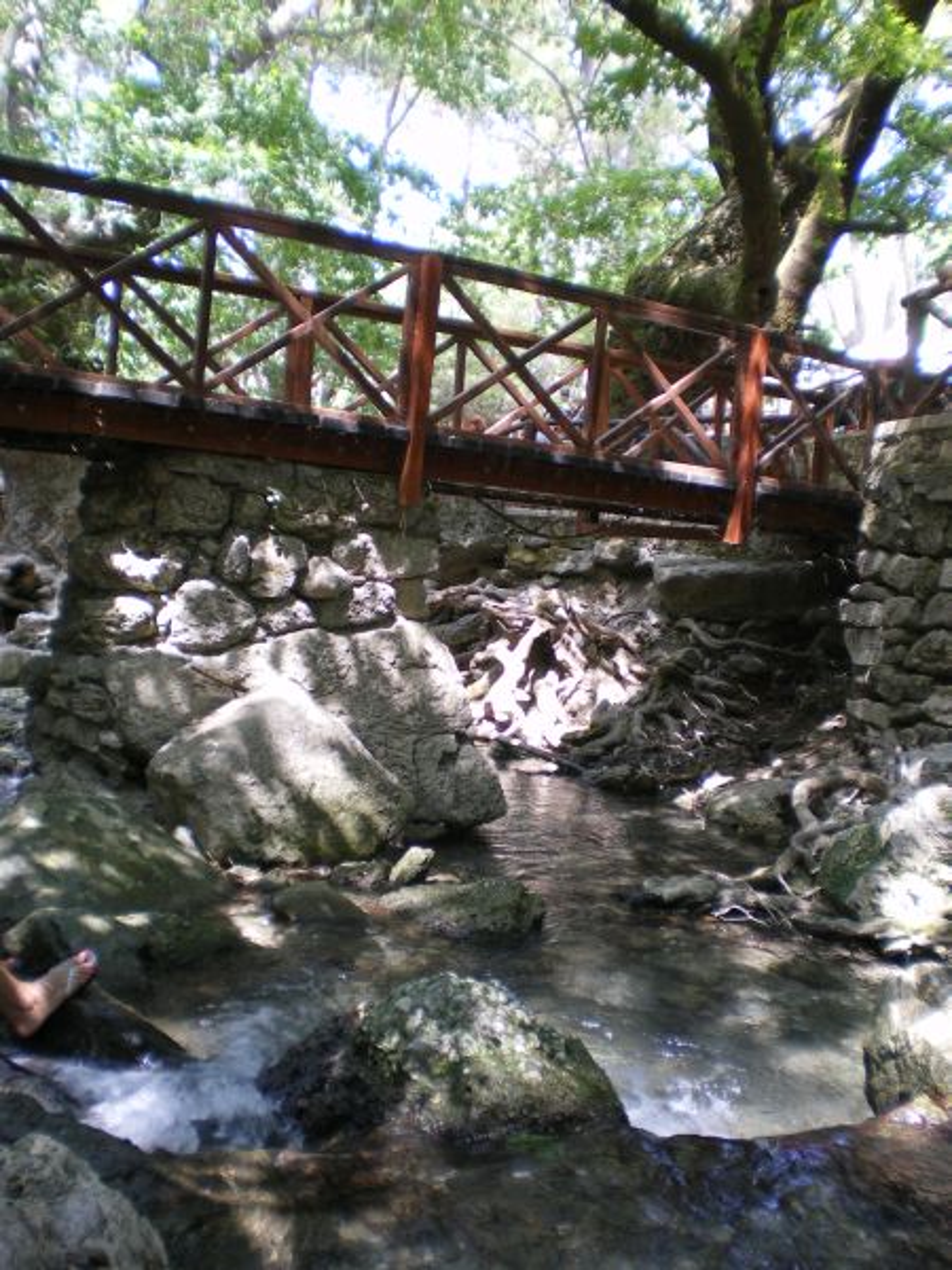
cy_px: 635
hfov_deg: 39.7
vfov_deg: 51.4
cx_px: 476
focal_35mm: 36
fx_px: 1320
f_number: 3.1
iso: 100
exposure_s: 1/50
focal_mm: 6.3
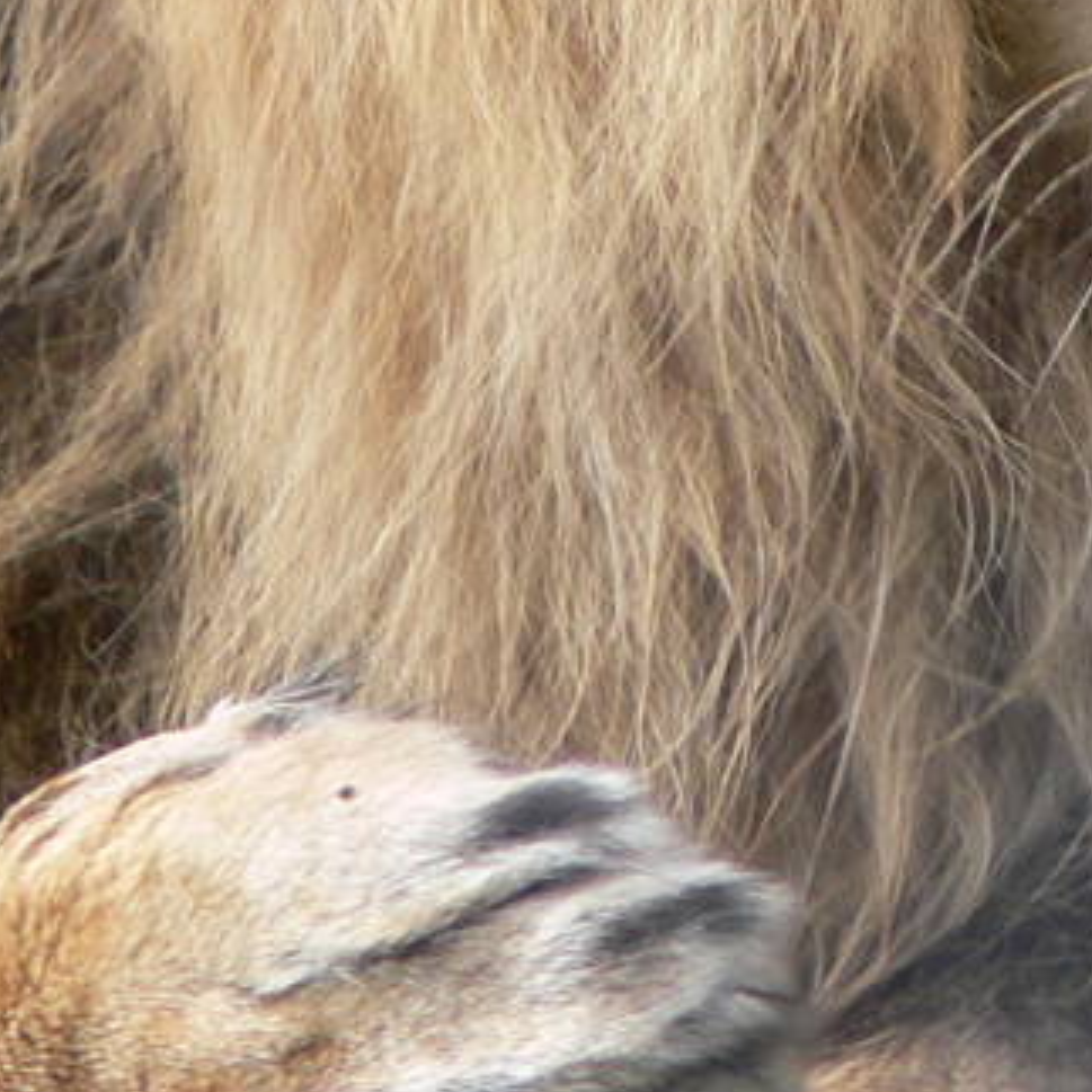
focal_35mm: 1838
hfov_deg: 1.0
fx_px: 65599
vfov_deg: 1.0
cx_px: 355
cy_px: -152
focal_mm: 88.8
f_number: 4
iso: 80
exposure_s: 1/100
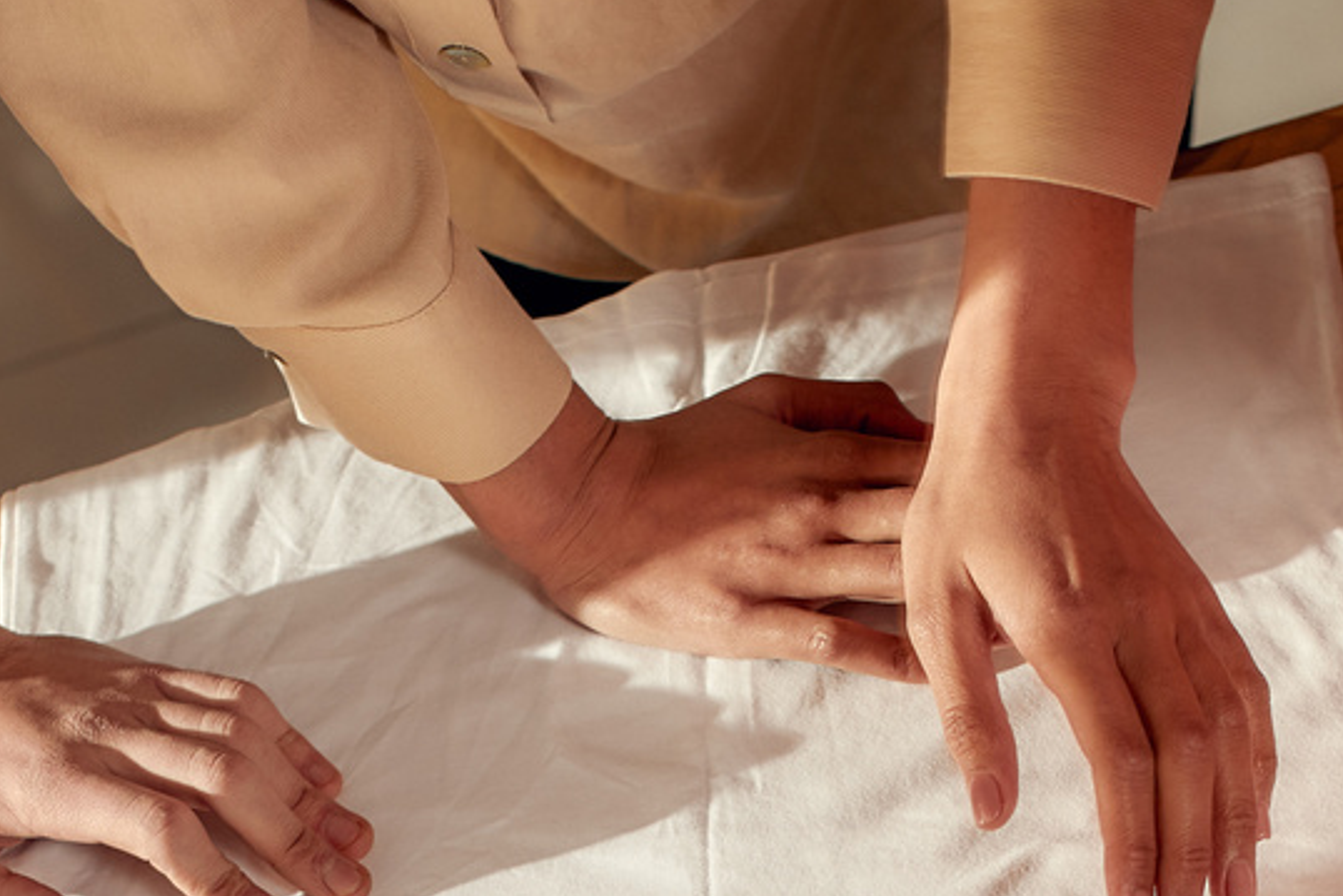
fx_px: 4851
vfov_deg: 10.2
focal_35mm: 130
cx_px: 654
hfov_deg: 15.8
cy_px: 1411
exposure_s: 1/80
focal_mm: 35
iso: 100
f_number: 3.2
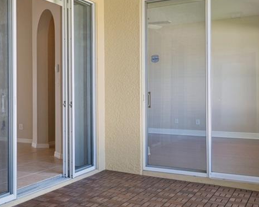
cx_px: -87
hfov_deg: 30.0
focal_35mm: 48
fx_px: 368
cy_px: 103
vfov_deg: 31.4
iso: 100
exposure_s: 1/8
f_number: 9
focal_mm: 10
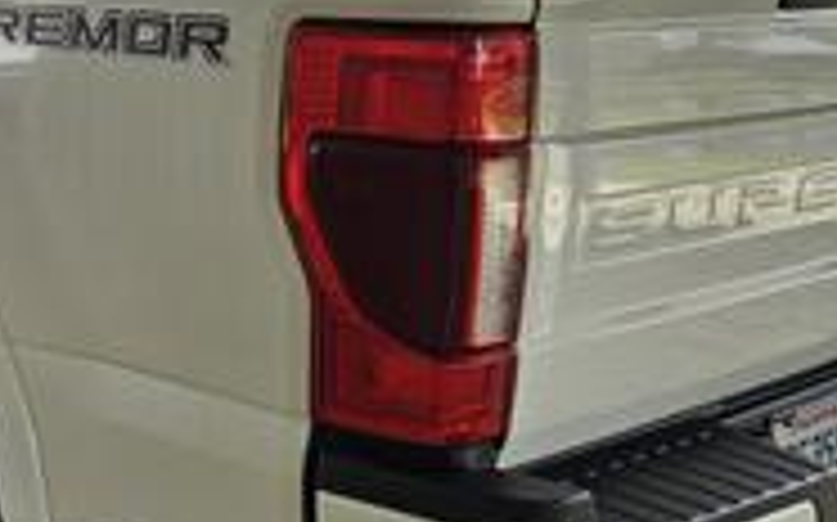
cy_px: 248
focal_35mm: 66
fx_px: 1505
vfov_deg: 19.7
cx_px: 32
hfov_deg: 29.4
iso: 25
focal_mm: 5.4
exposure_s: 1/358
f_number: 1.8
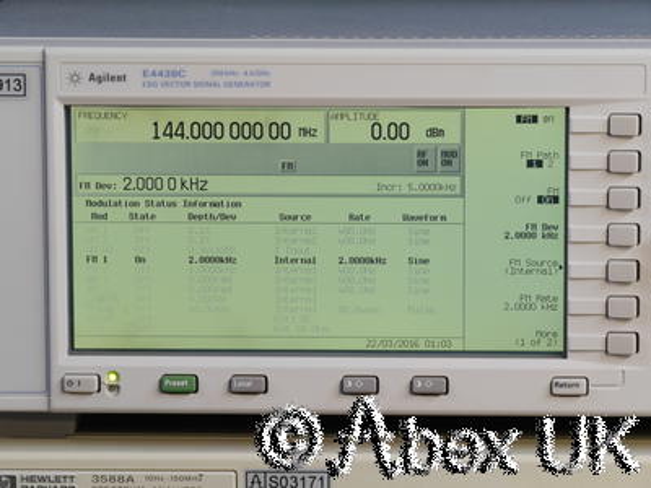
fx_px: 3648
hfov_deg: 10.2
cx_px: 326
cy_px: 244
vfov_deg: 7.7
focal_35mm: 194
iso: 400
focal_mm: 97
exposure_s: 1/2
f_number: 14
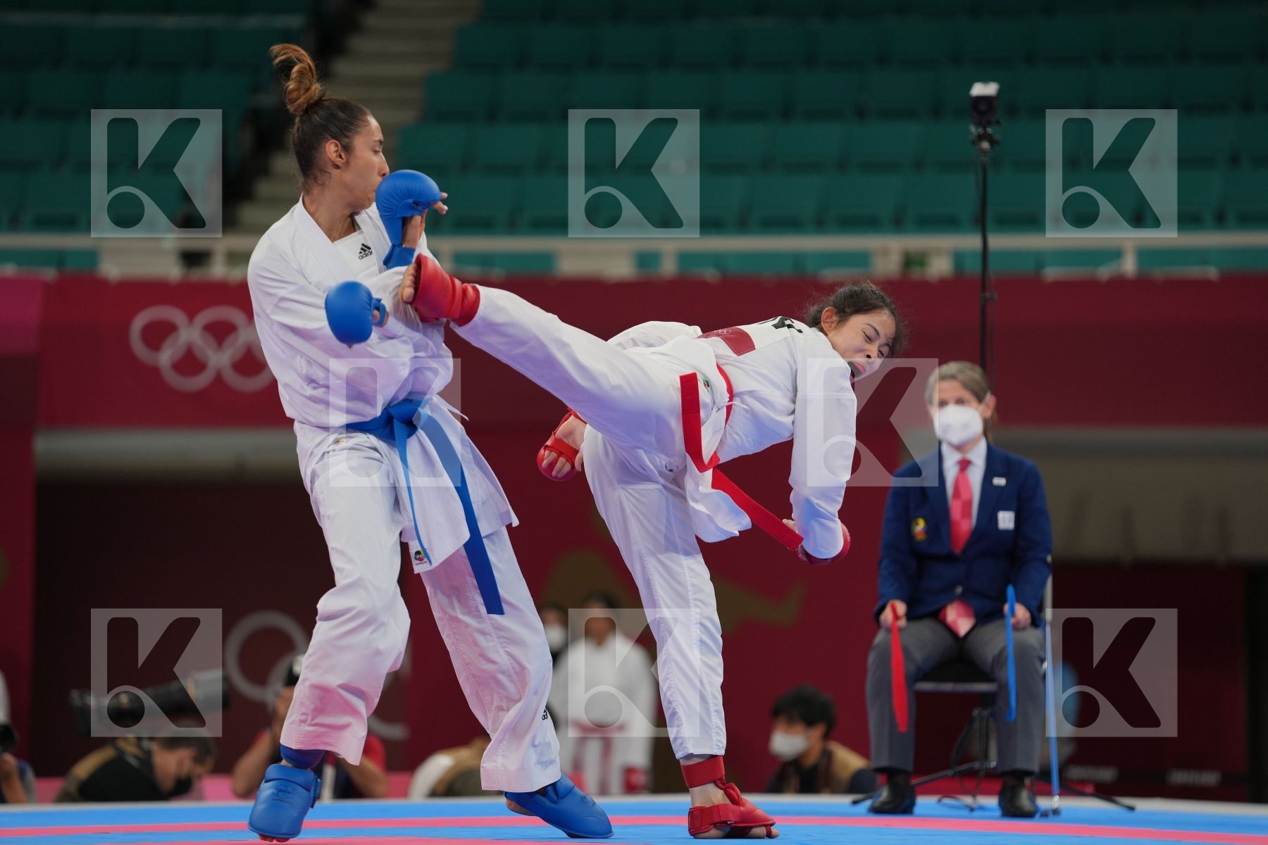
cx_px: 634
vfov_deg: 6.9
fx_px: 7044
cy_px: 422
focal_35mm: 200
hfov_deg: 10.3
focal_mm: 200
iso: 500
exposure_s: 1/1000
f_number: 2.8
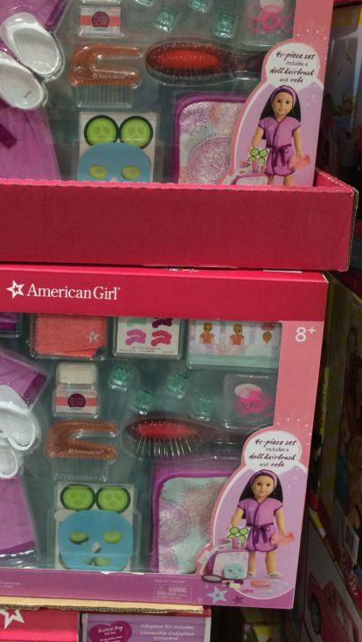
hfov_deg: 26.8
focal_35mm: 44
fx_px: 750
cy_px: 214
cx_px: 100
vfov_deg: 45.7
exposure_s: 1/30
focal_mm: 4.15
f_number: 2.2
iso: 160
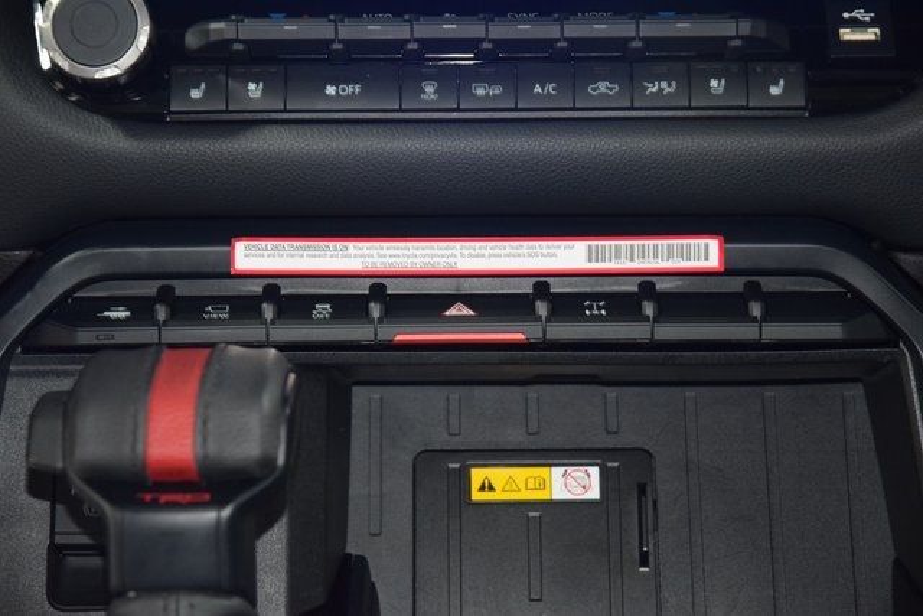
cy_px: 308
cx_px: 462
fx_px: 2693
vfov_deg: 13.0
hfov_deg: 19.5
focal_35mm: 105
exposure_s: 1/20
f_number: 4.5
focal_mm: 70
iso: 2500
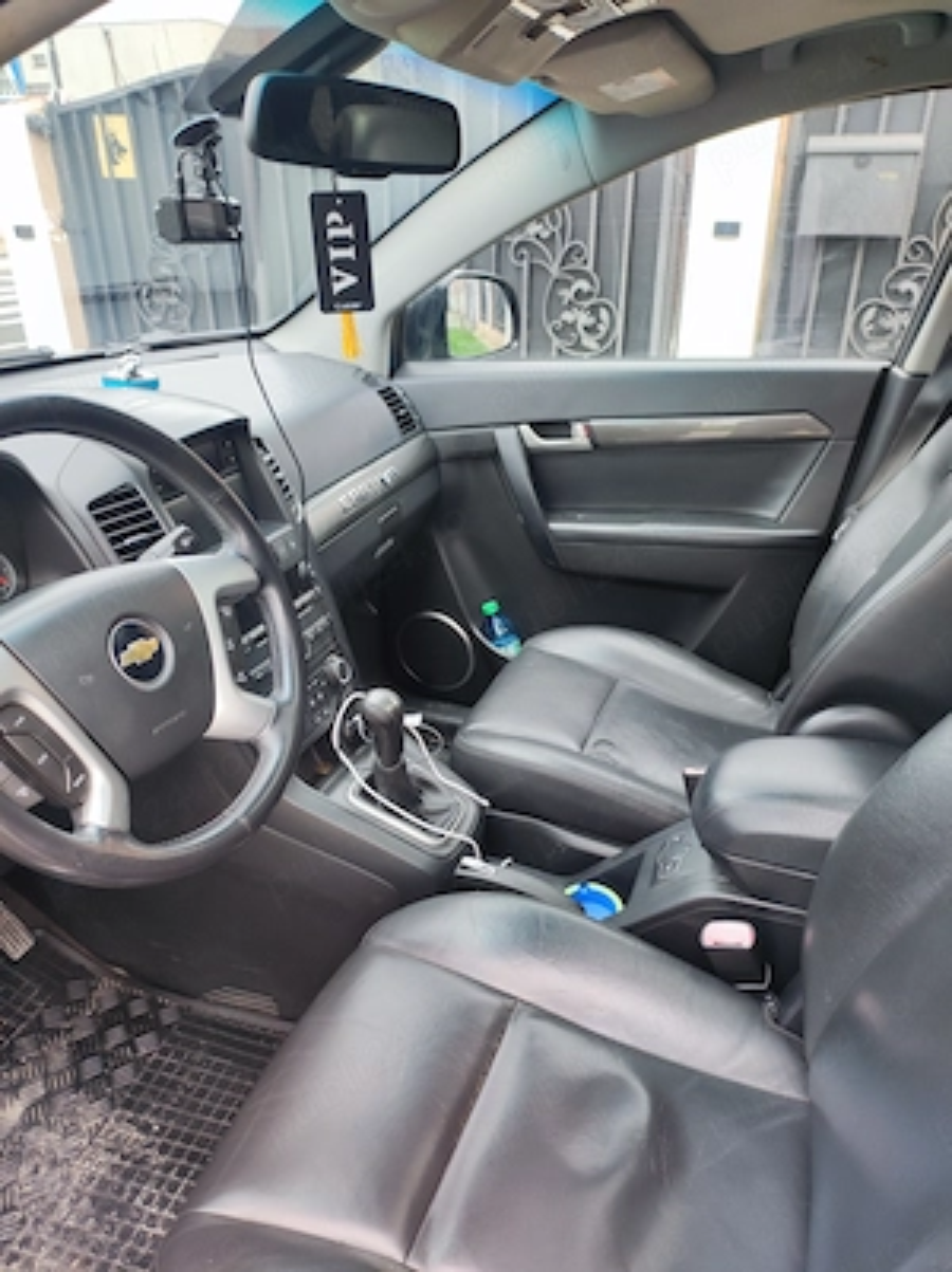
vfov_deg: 69.4
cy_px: 636
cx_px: 476
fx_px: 918
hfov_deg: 54.8
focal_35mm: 25
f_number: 1.79
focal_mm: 4.7
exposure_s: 1/50
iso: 268
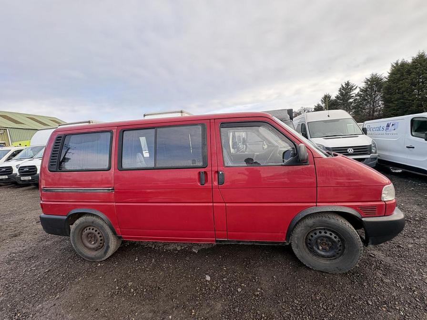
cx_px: 214
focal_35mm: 14
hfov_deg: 102.1
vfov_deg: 85.7
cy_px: 160
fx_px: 173
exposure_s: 1/340
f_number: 2.2
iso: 40
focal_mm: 2.22
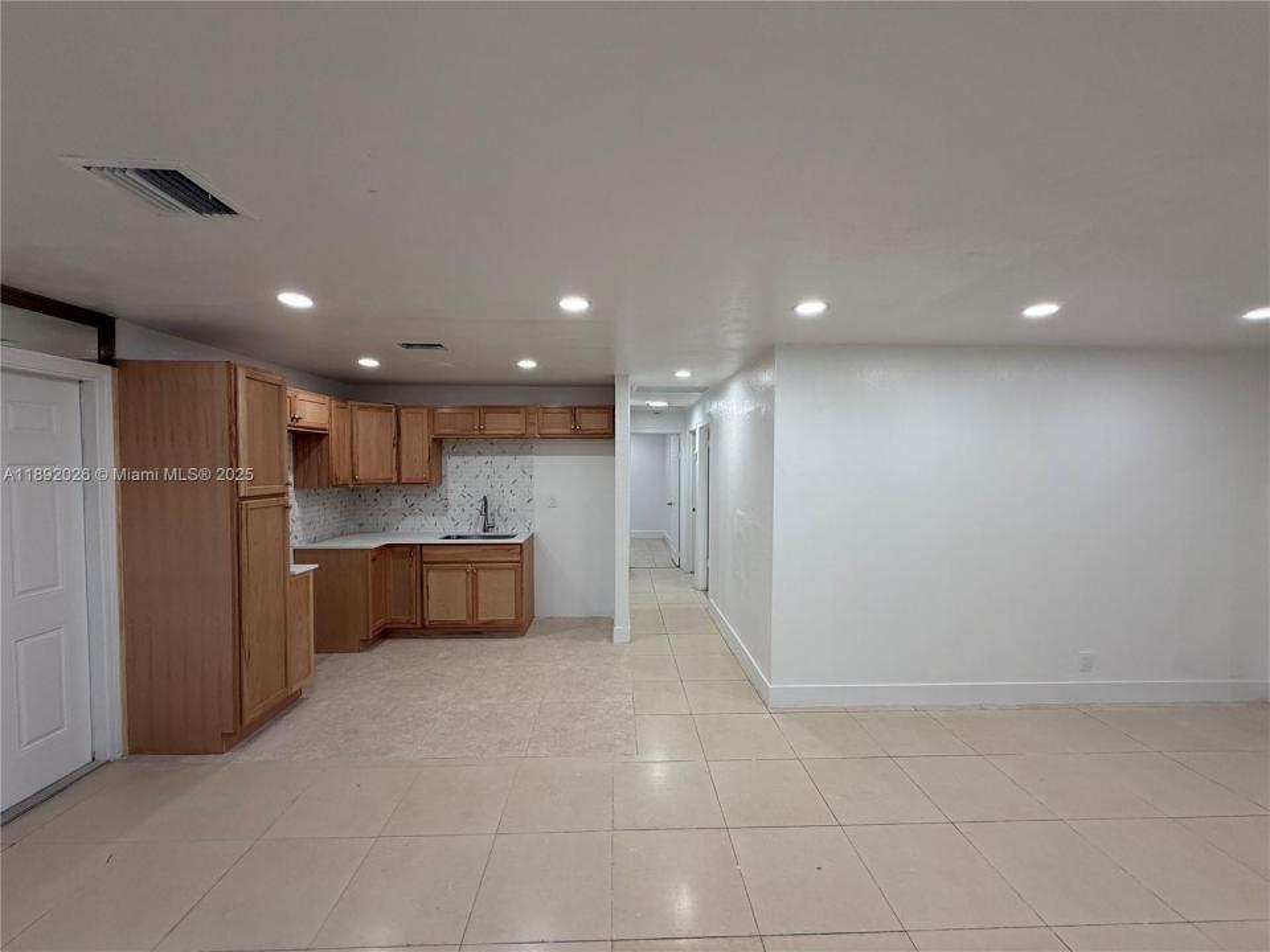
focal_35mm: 14
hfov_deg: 102.1
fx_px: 514
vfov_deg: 85.7
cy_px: 476
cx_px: 635
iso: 125
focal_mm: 2.22
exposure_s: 1/120
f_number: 2.2
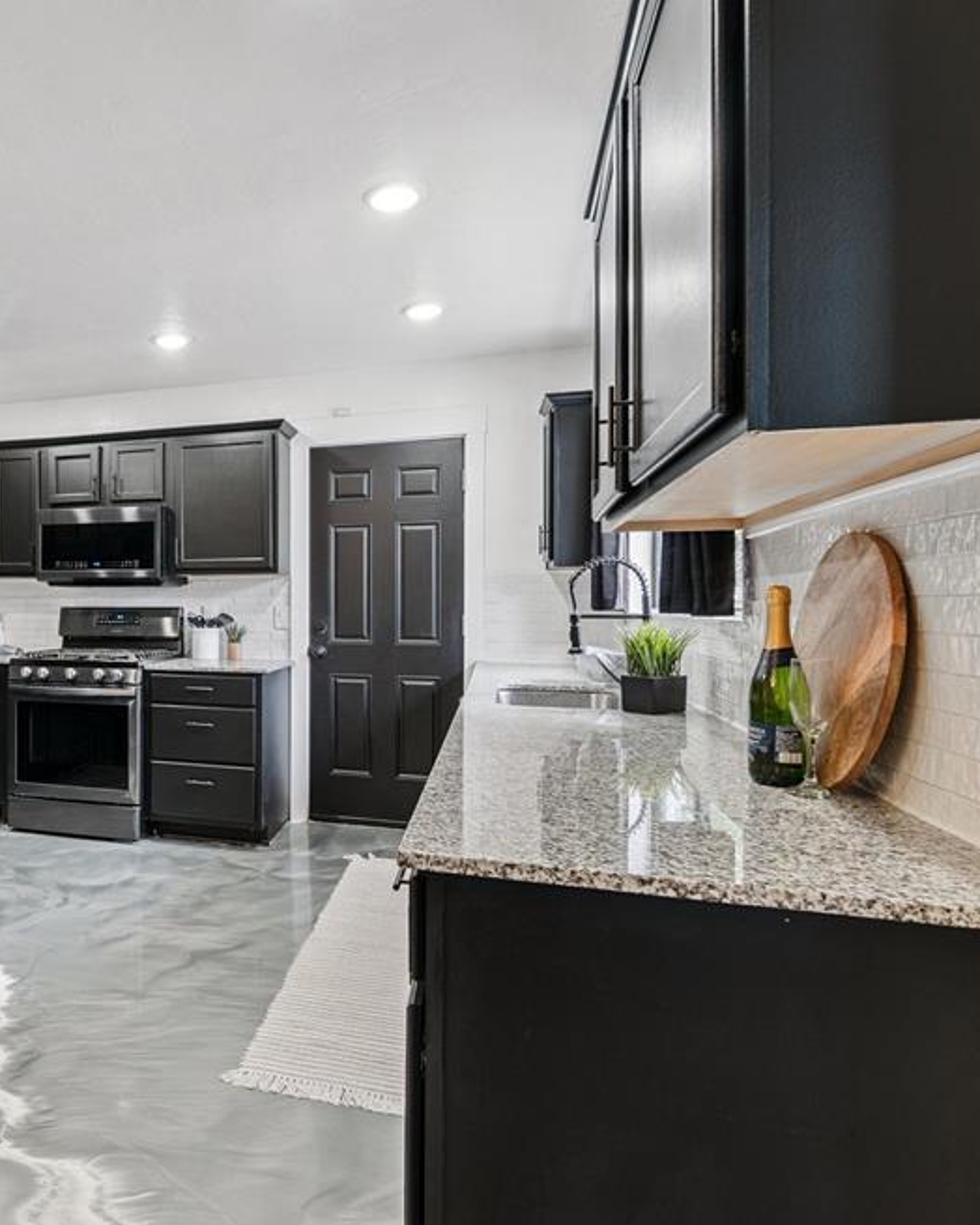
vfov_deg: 75.0
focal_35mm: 22
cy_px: 608
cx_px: 192
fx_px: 798
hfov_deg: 58.2
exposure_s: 1/13
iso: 200
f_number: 6.3
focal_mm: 10
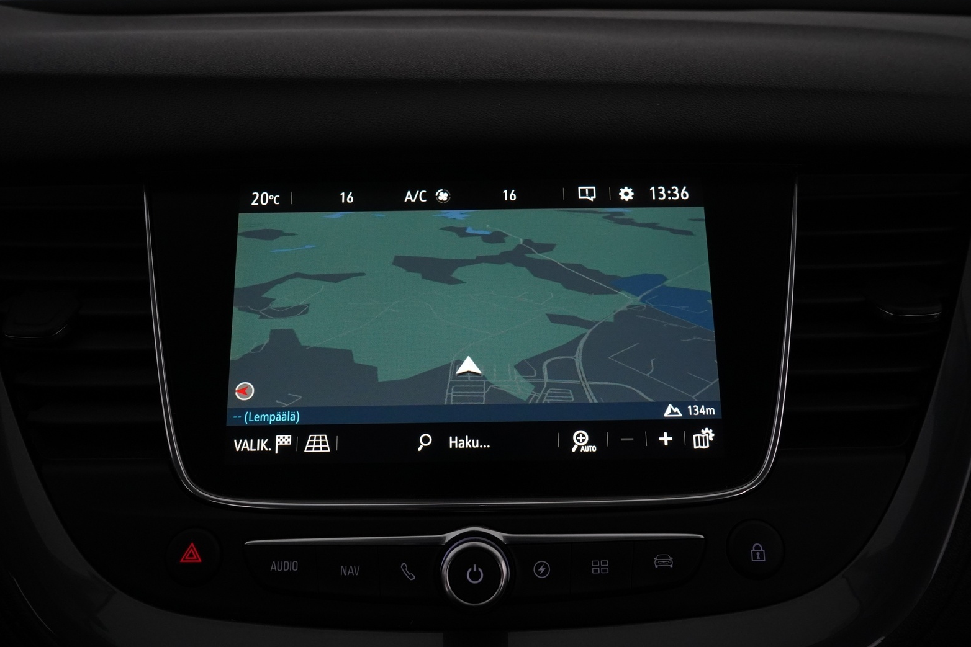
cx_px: 480
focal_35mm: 29
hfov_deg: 63.7
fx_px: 782
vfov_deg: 45.0
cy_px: 313
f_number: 9
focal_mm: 28
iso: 4000
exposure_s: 1/60
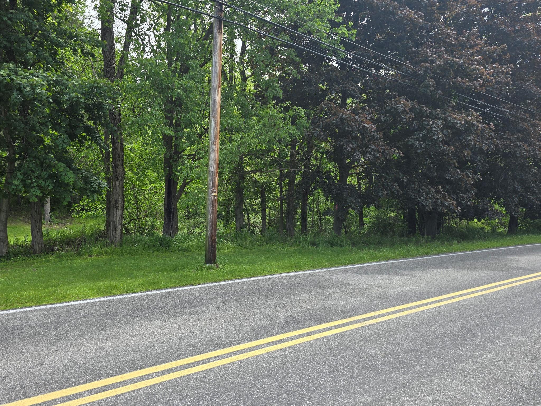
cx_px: 270
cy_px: 203
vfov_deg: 58.9
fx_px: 359
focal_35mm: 23
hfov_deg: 73.9
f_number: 1.7
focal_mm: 6.3
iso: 12
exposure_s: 1/275
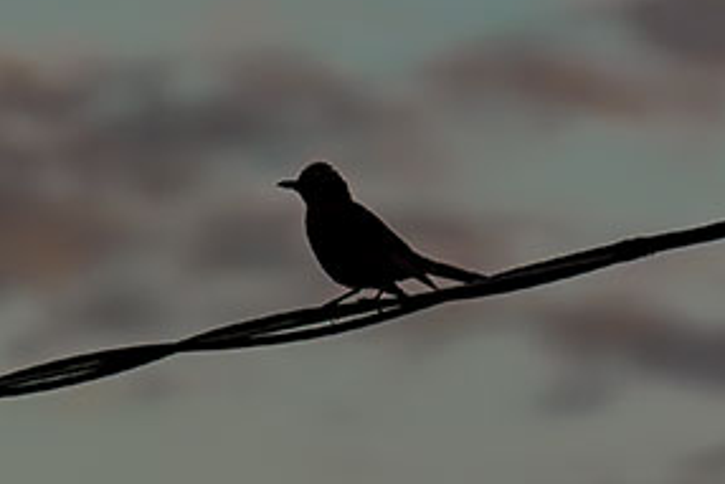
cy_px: 217
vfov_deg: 2.5
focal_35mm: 559
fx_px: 11263
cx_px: 261
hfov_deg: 3.7
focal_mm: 400
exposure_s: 1/25
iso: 100
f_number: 11
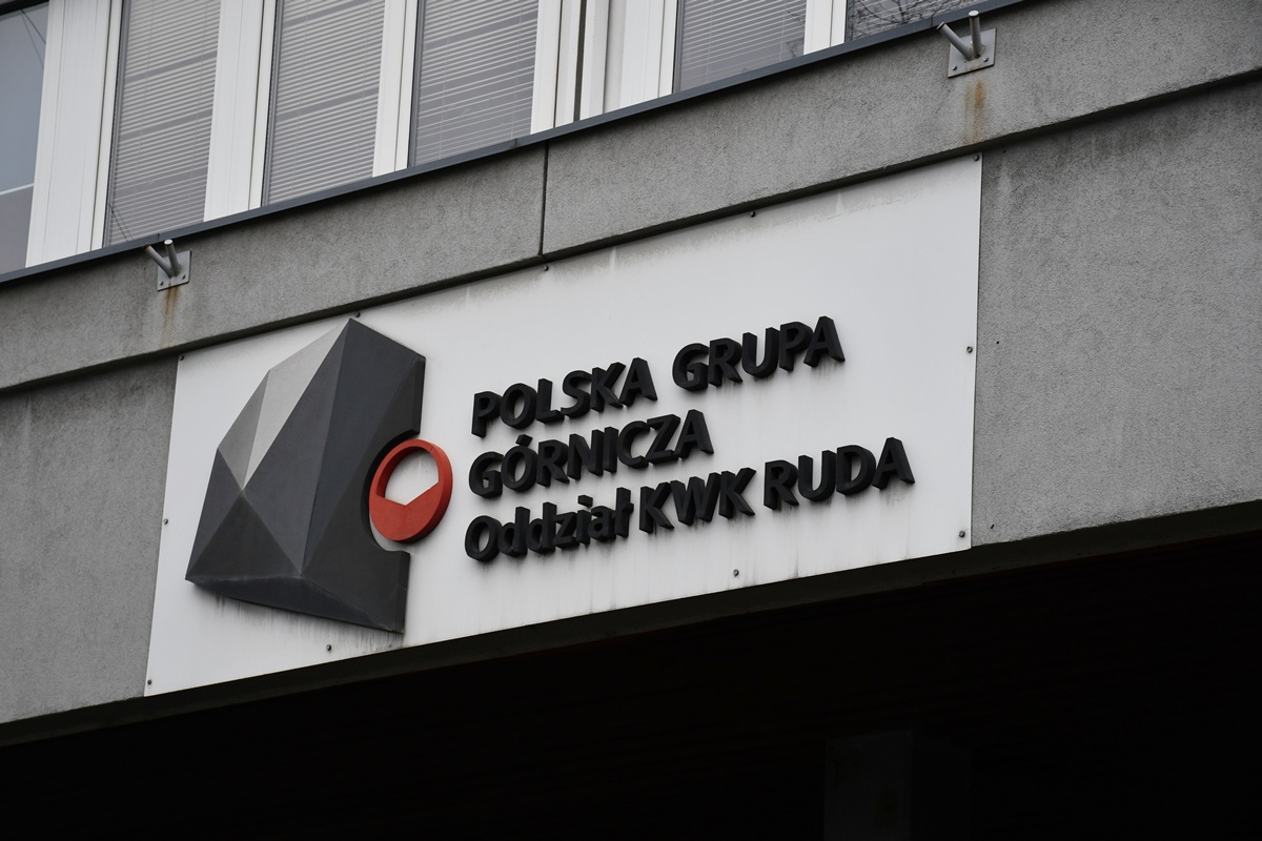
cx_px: 631
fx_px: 3926
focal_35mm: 112
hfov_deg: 18.3
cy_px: 420
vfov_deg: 12.2
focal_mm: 75
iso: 220
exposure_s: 1/500
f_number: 5.6
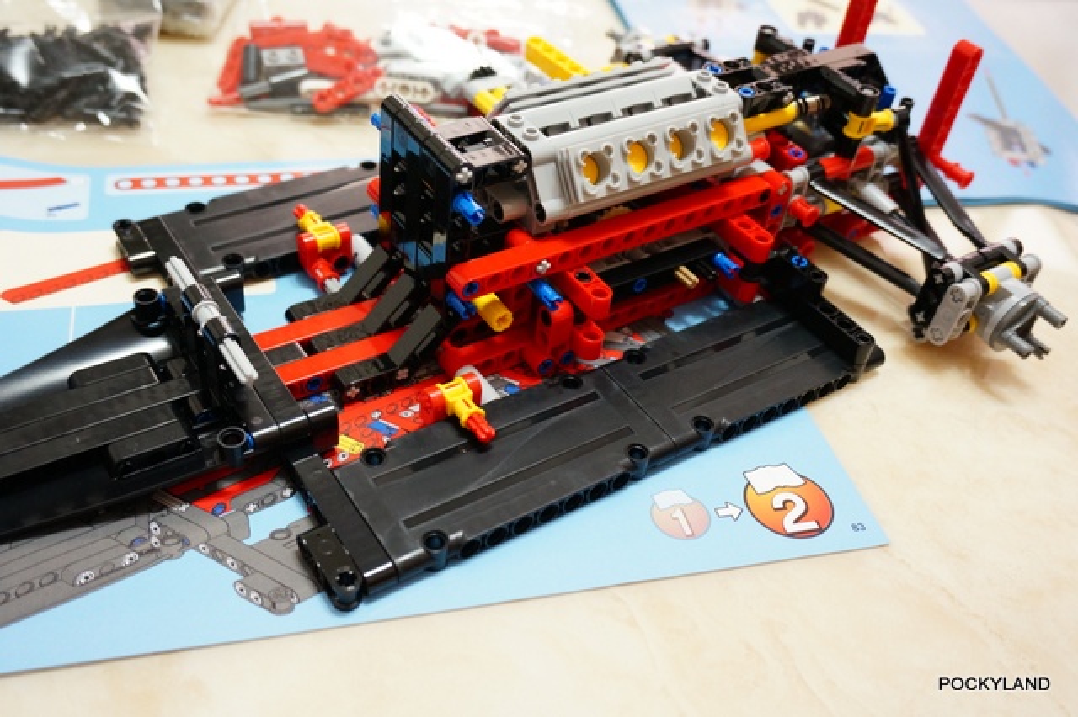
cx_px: 539
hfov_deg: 55.1
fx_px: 1033
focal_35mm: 34
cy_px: 358
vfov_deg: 38.3
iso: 1600
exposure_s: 1/20
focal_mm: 23
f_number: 4.5
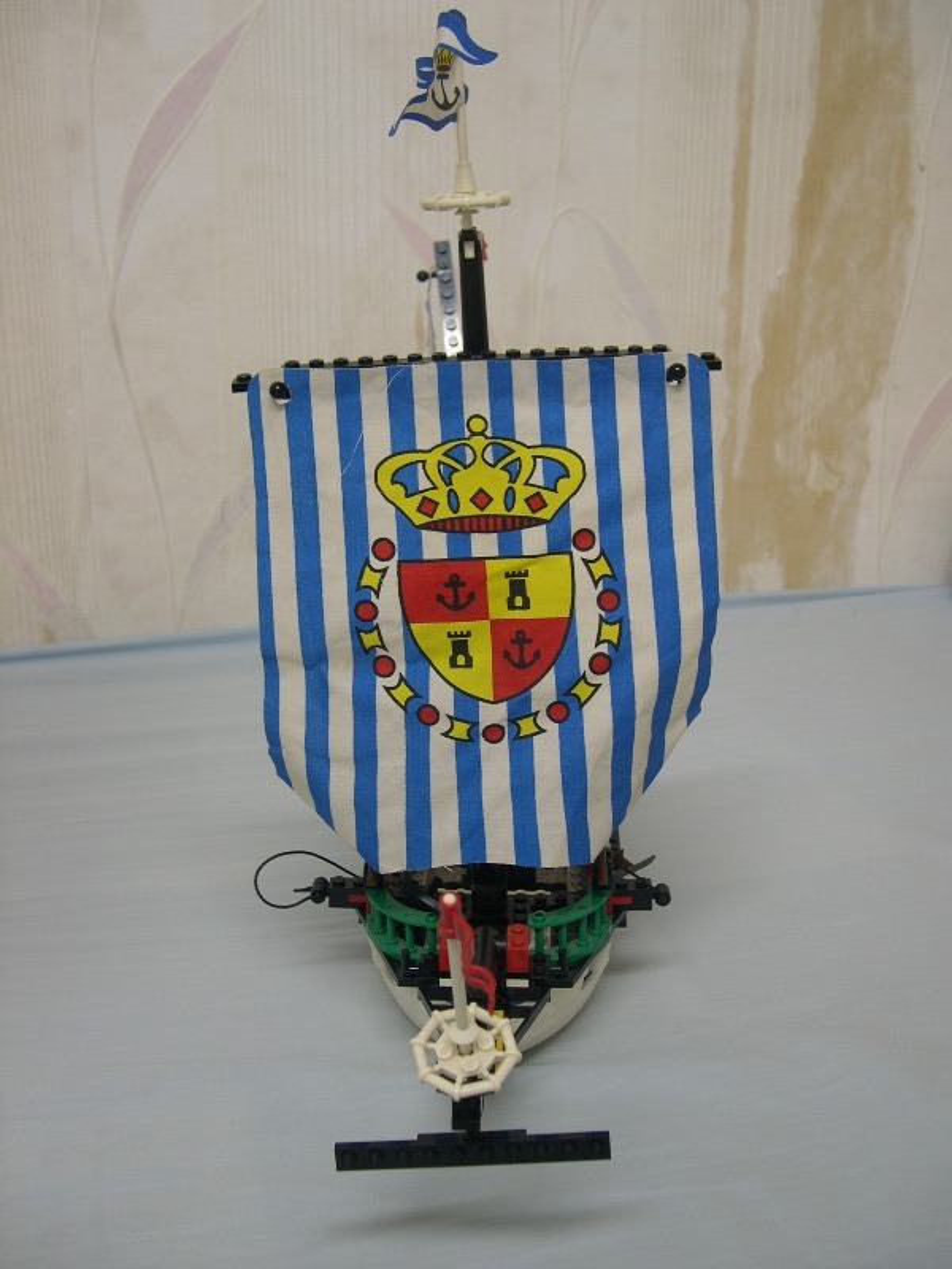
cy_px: 634
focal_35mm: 38
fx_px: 1393
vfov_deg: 49.0
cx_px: 476
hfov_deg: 37.7
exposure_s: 1/16.4
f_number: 2.8
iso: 100
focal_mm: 8
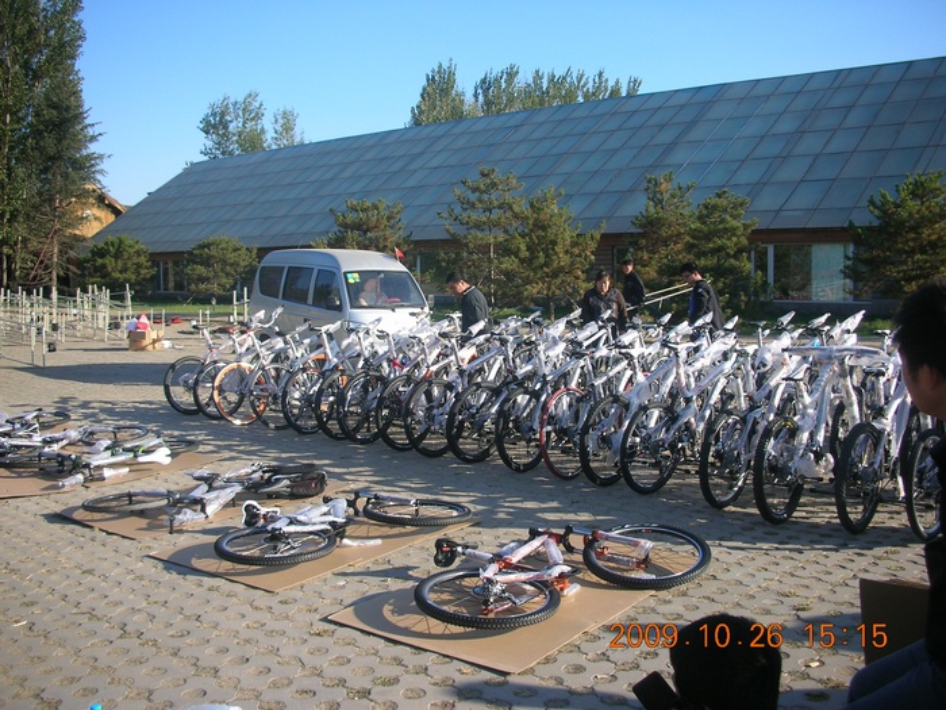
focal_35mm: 35
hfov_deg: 52.6
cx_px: 473
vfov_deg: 40.7
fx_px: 956
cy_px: 355
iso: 50
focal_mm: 5.8
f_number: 8.5
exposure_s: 1/56.7
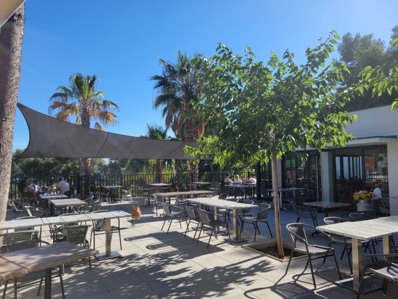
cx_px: 199
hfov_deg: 67.3
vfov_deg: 53.1
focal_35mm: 26
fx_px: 299
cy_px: 150
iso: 40
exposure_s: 1/1546
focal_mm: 5.4
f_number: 1.8
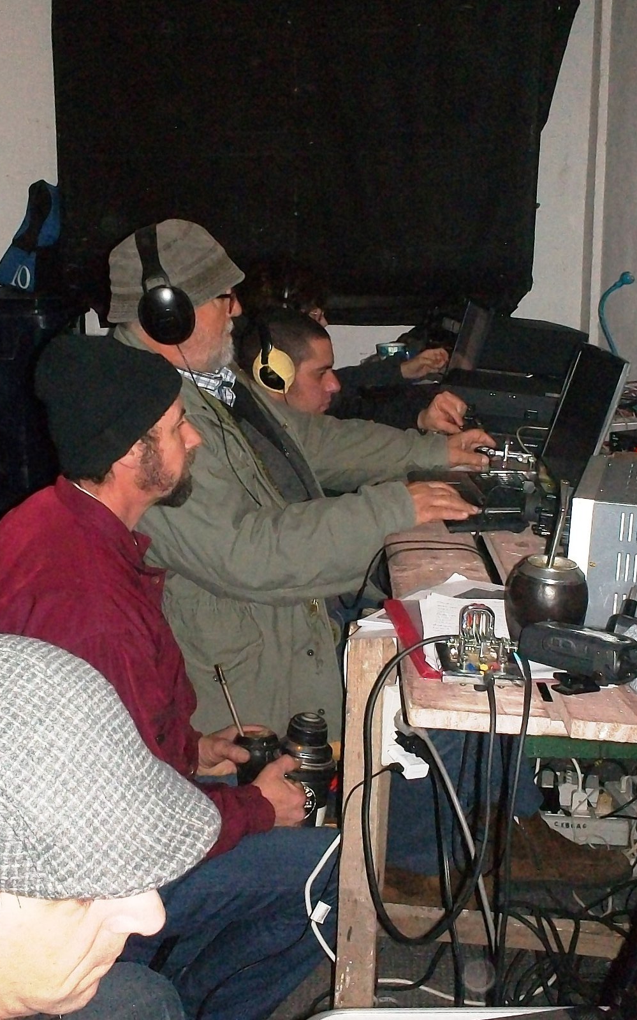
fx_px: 1417
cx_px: 260
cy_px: 472
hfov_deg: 25.3
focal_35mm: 51
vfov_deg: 39.6
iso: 250
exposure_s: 1/30
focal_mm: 6.3
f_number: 4.5
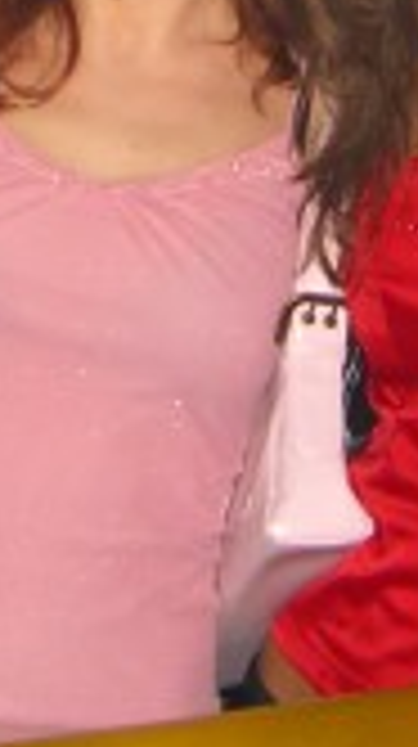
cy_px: -135
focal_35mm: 150
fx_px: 2965
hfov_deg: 8.1
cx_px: 175
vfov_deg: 13.9
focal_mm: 7.9
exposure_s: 1/60
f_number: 2.8
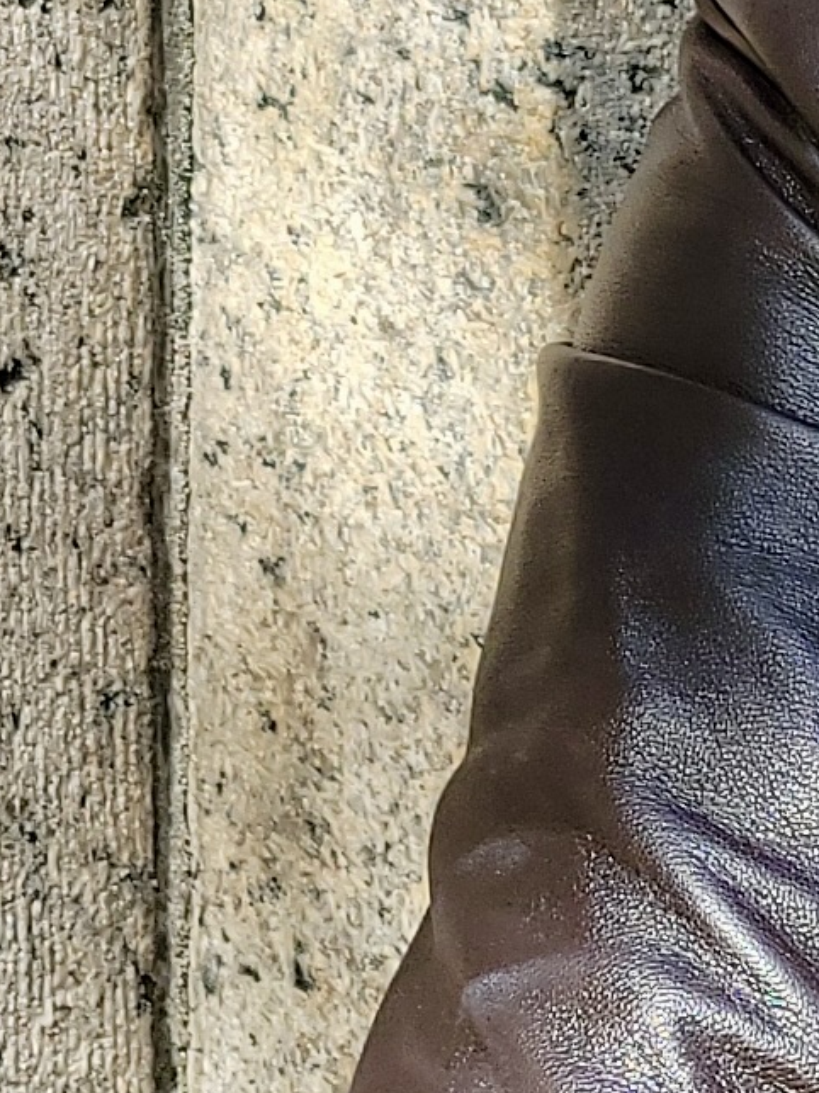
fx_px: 3471
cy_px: -263
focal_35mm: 110
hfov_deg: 12.0
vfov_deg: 17.0
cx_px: 1630
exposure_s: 1/220
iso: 40
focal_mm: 5.4
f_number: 1.8
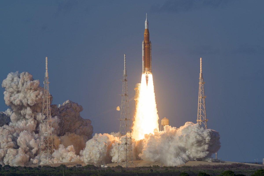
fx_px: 2933
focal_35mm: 400
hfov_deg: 5.2
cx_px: 132
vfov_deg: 3.4
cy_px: 88
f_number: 8
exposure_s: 1/2000
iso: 100
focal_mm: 400
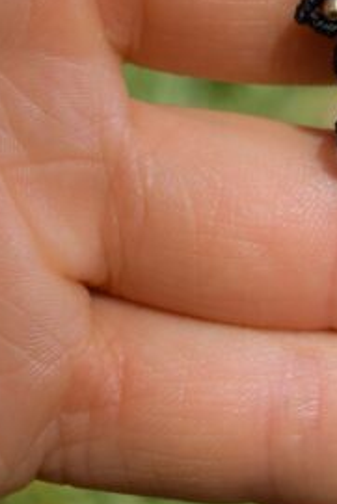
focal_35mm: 199
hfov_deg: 6.8
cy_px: -67
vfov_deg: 10.2
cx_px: 529
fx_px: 2791
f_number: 8
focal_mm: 40
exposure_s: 1/250
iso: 200
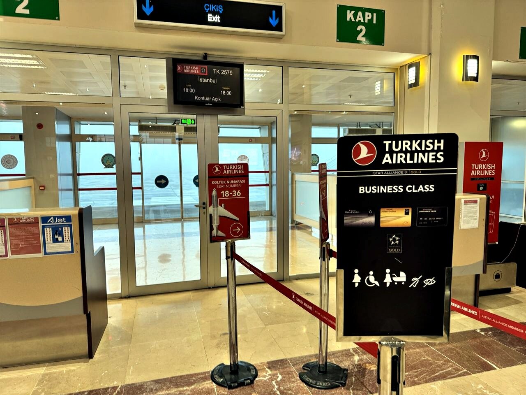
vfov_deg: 56.8
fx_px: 365
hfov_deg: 71.6
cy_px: 198
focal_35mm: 24
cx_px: 263
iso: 125
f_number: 1.8
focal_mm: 6.8
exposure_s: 1/50
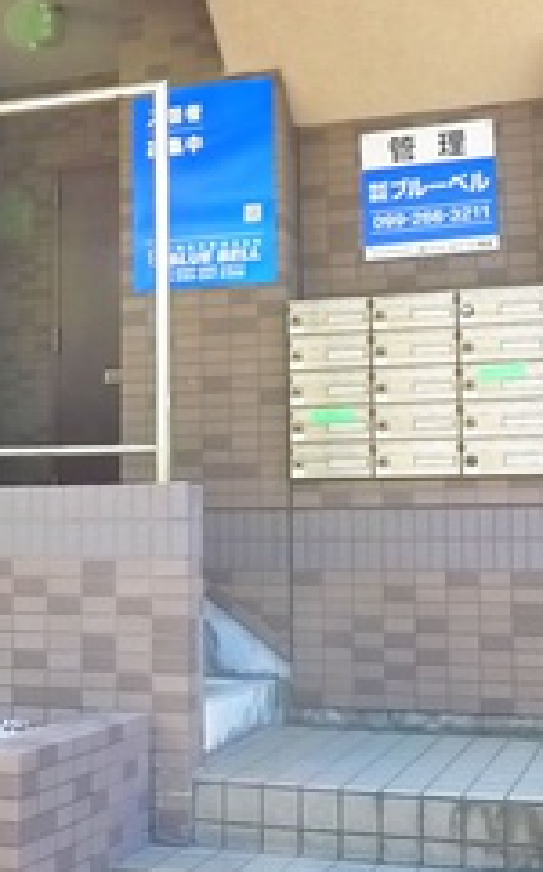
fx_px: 1757
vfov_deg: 27.9
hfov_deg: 17.2
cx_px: 5
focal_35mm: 74
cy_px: 434
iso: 400
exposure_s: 1/125
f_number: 2.8
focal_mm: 5.1
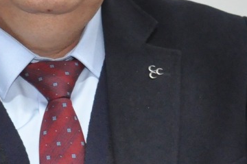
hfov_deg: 13.5
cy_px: 47
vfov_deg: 9.2
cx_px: -23
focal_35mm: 149
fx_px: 1021
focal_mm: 22
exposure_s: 1/60
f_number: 4.5
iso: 1250
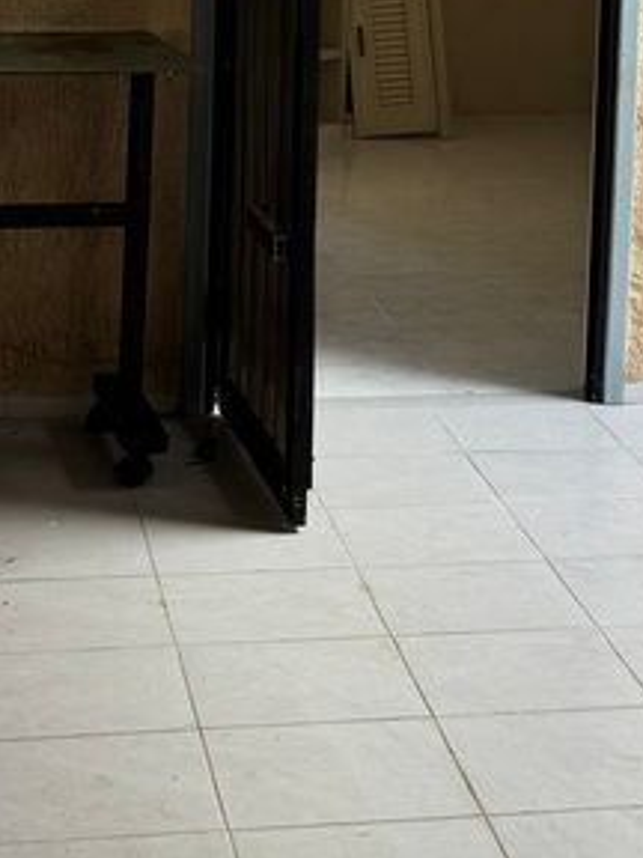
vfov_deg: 19.1
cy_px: -15
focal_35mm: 100
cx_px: 524
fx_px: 2477
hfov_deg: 14.7
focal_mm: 6.76
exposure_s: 1/121
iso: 80
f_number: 1.78
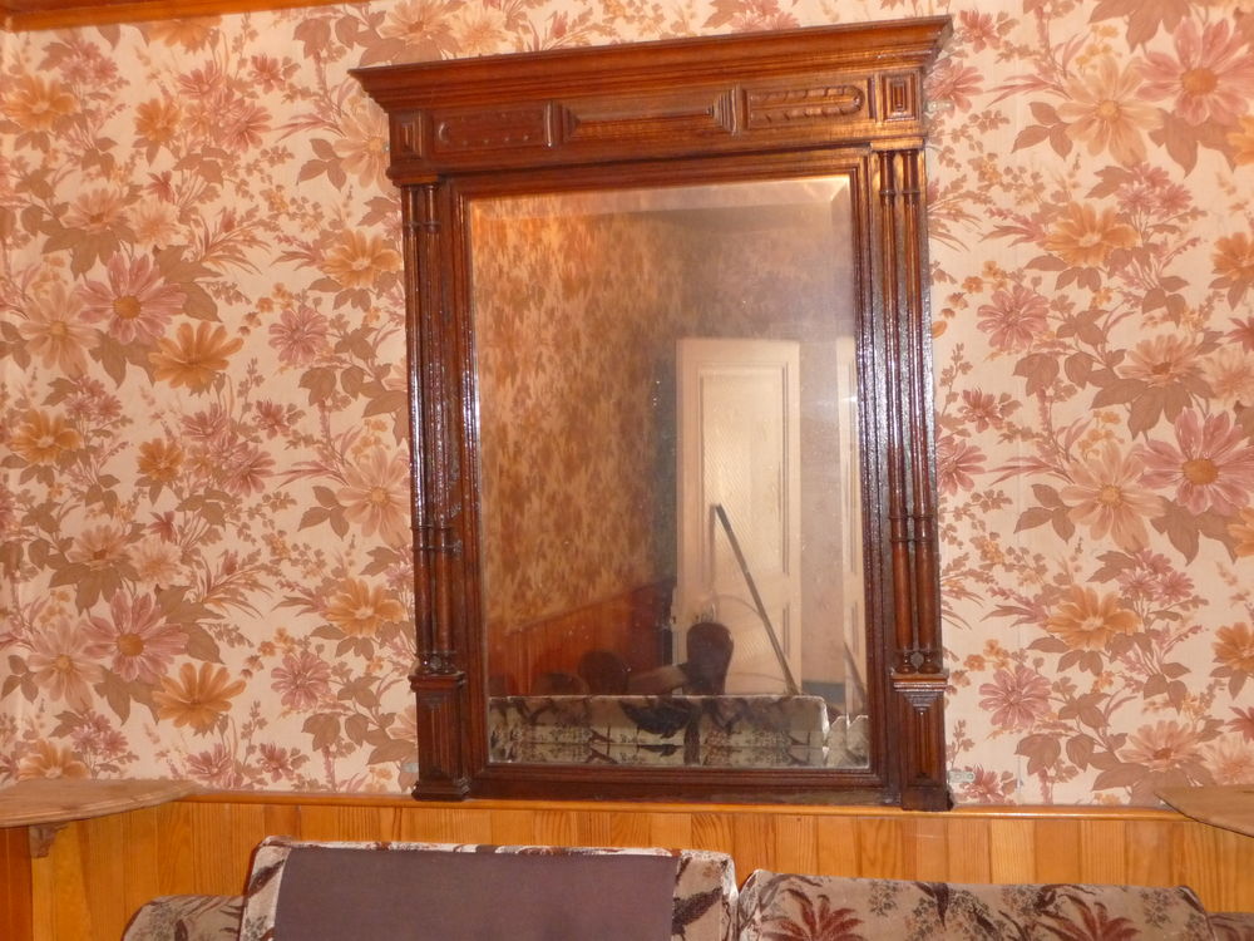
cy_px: 470
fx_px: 1739
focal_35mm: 48
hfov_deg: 39.7
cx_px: 627
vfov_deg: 30.3
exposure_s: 1/8
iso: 400
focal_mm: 8
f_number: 4.2
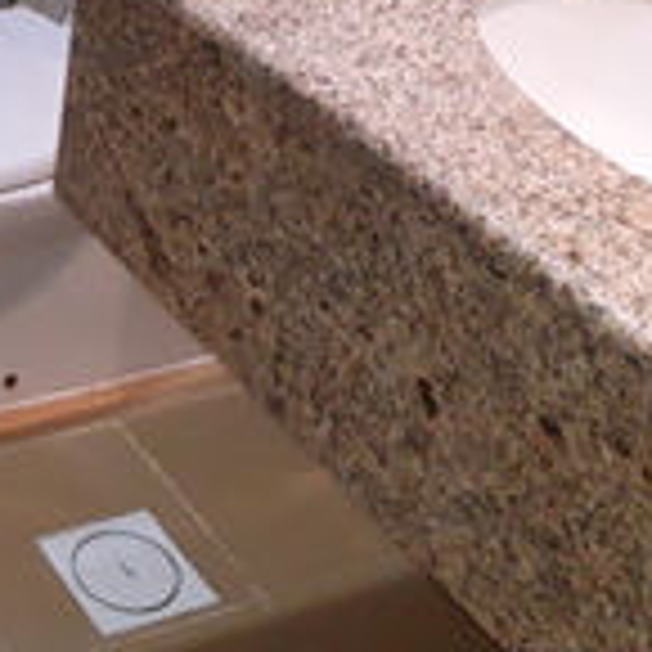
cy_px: 56
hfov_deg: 20.0
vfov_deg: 22.5
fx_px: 1598
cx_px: -322
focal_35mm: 75
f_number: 1.9
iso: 250
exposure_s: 1/50
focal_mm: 3.6
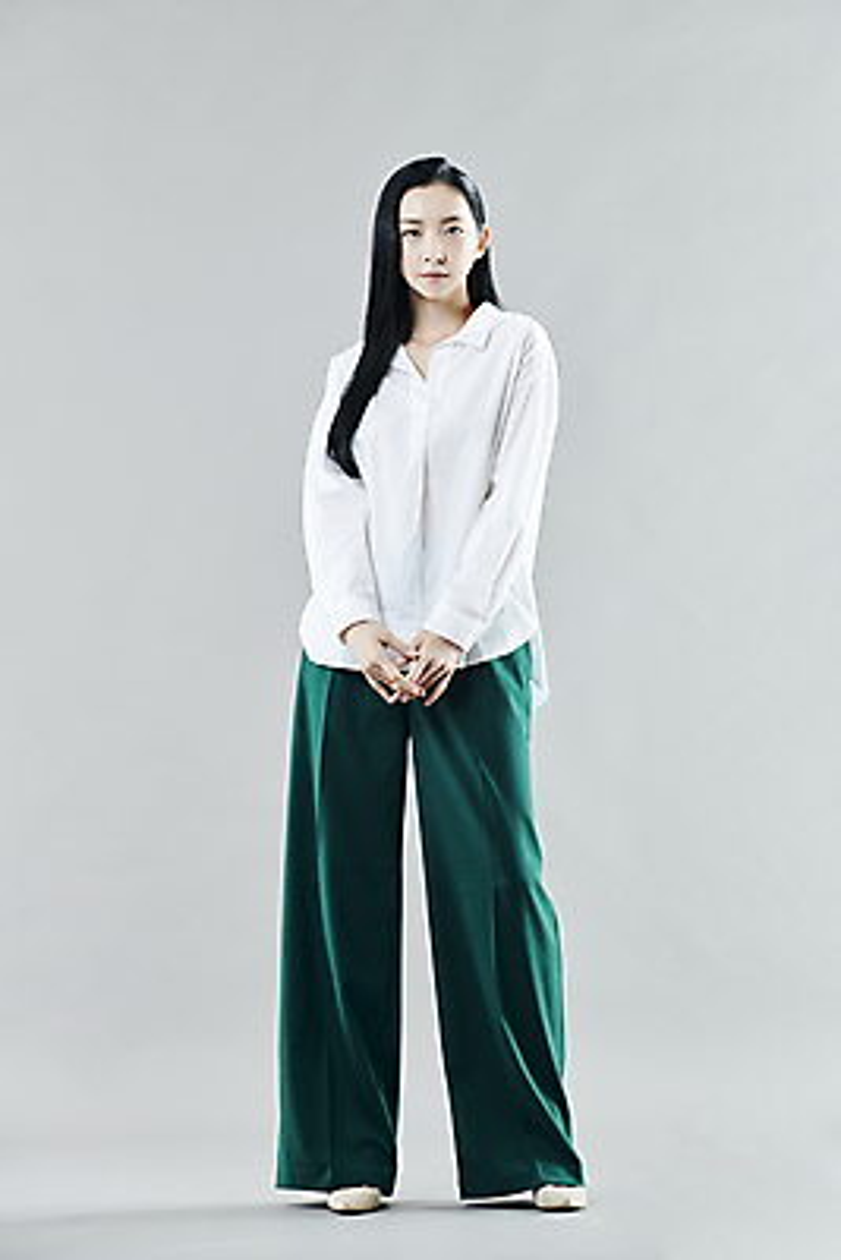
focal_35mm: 105
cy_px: 630
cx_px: 420
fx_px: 3676
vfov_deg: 19.4
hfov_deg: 13.1
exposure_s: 1/125
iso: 80
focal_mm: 105
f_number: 5.6
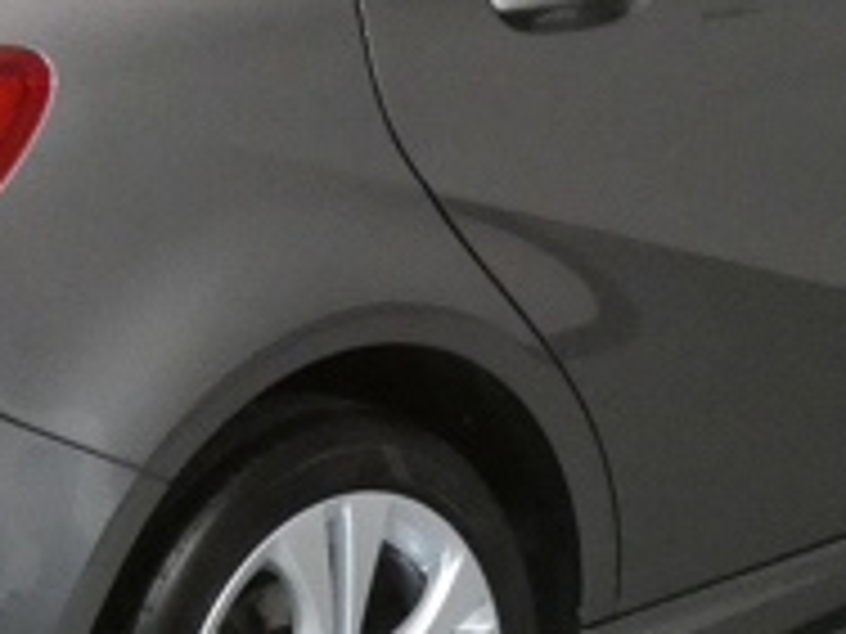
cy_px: 441
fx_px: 3324
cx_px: 338
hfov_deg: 14.5
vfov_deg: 10.9
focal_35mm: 136
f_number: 3.4
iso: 1000
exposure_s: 1/80
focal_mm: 5.8
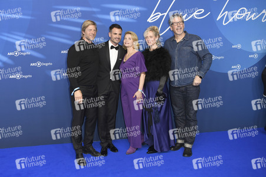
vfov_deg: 41.1
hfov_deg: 58.8
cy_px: 88
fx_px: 236
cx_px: 133
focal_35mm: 32
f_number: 4
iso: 800
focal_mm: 32
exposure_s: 1/320
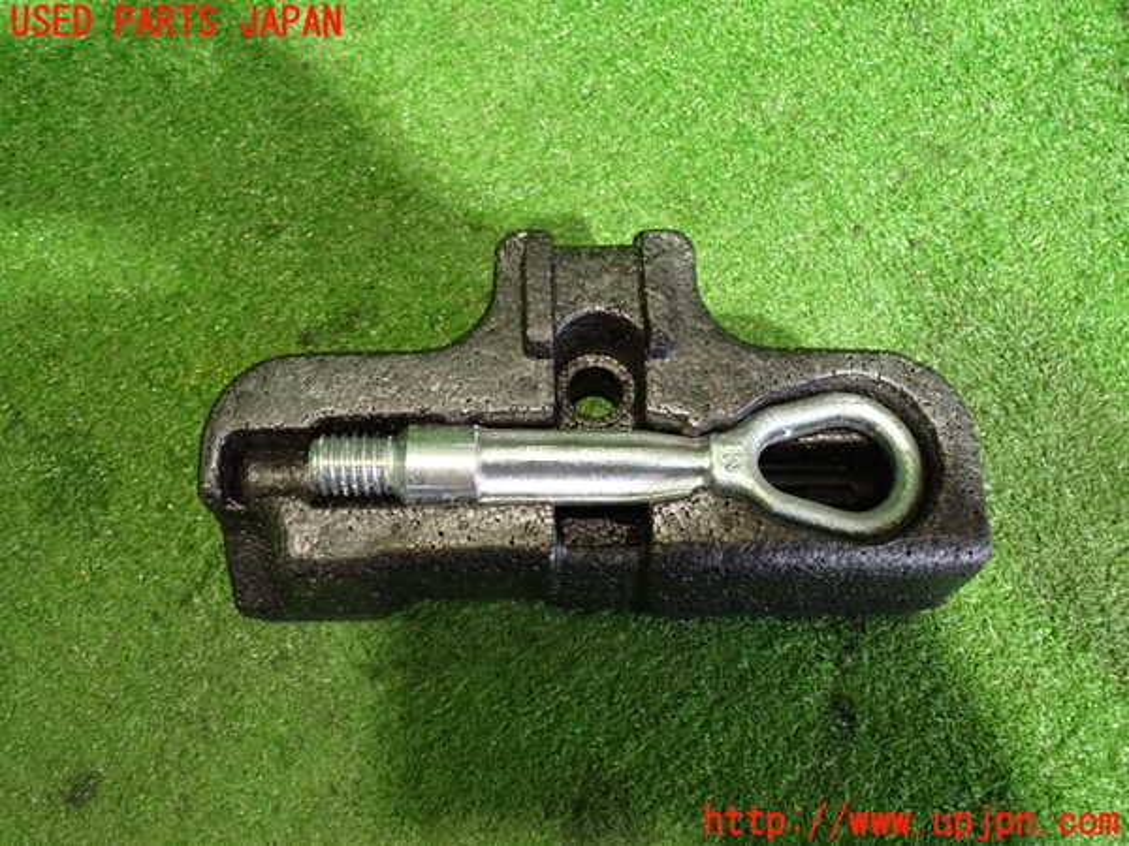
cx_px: 564
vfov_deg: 46.8
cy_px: 423
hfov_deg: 60.0
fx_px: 978
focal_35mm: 30
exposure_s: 1/25
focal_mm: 5.4
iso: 800
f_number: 2.3
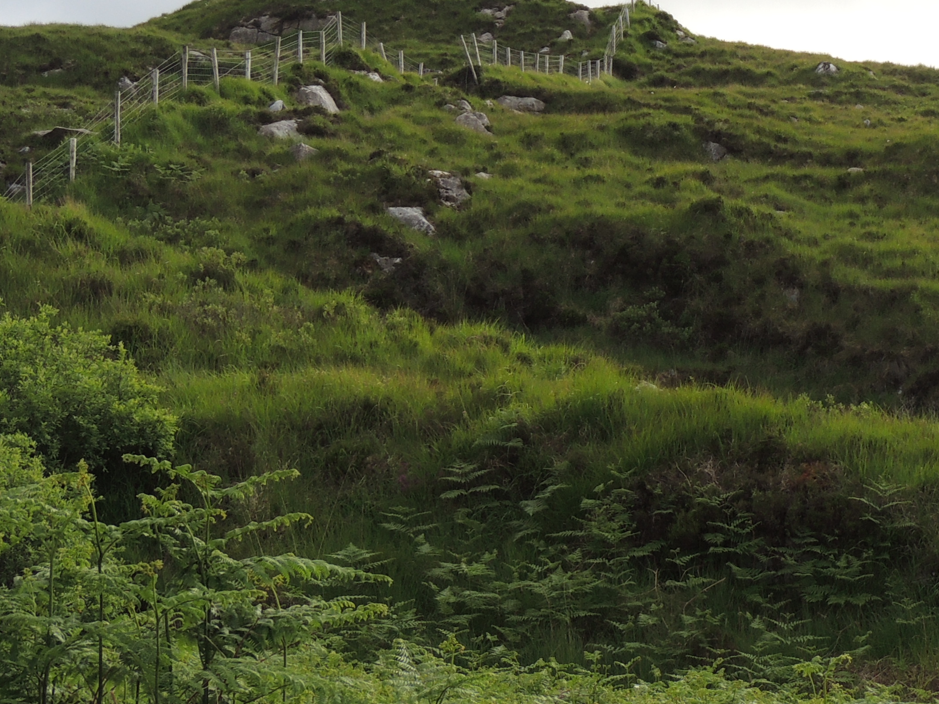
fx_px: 3255
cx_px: 708
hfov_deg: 16.3
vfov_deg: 12.3
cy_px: 137
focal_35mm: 120
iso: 100
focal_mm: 9.8
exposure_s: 1/400
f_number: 3.7
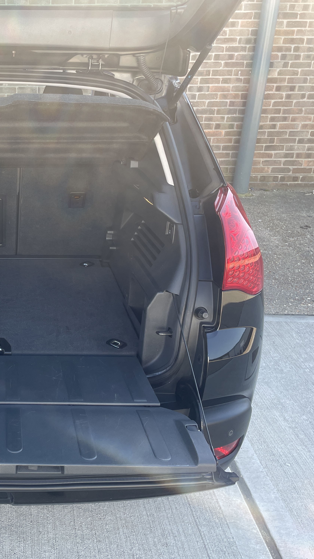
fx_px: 562
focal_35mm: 38
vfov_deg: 52.8
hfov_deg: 29.0
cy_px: 278
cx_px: -7
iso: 32
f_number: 1.6
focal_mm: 4.2
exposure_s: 1/249
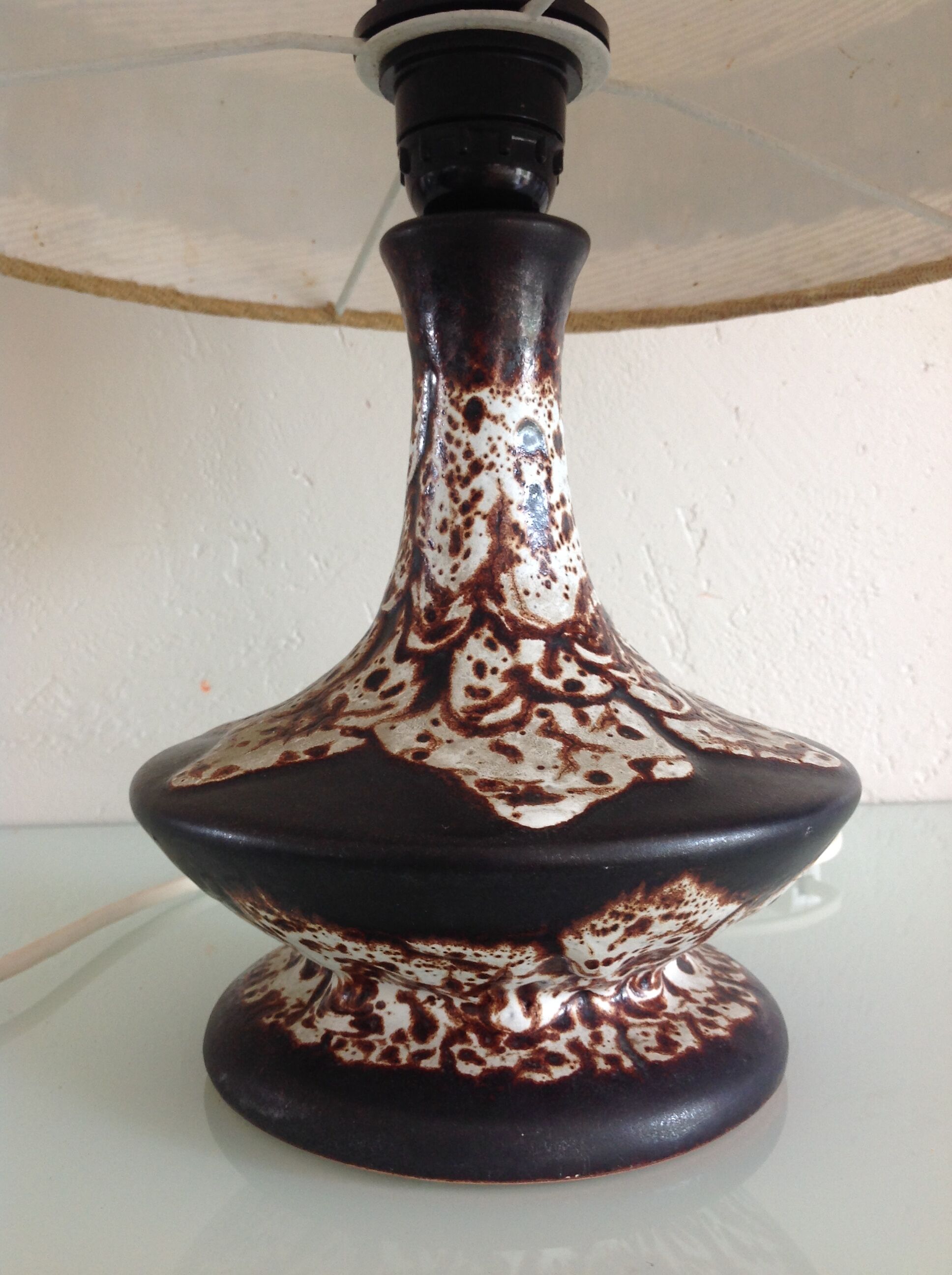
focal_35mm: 35
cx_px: 476
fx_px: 1287
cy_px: 638
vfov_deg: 52.7
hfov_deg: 40.6
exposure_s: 1/15
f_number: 2.4
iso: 64
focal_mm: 4.28
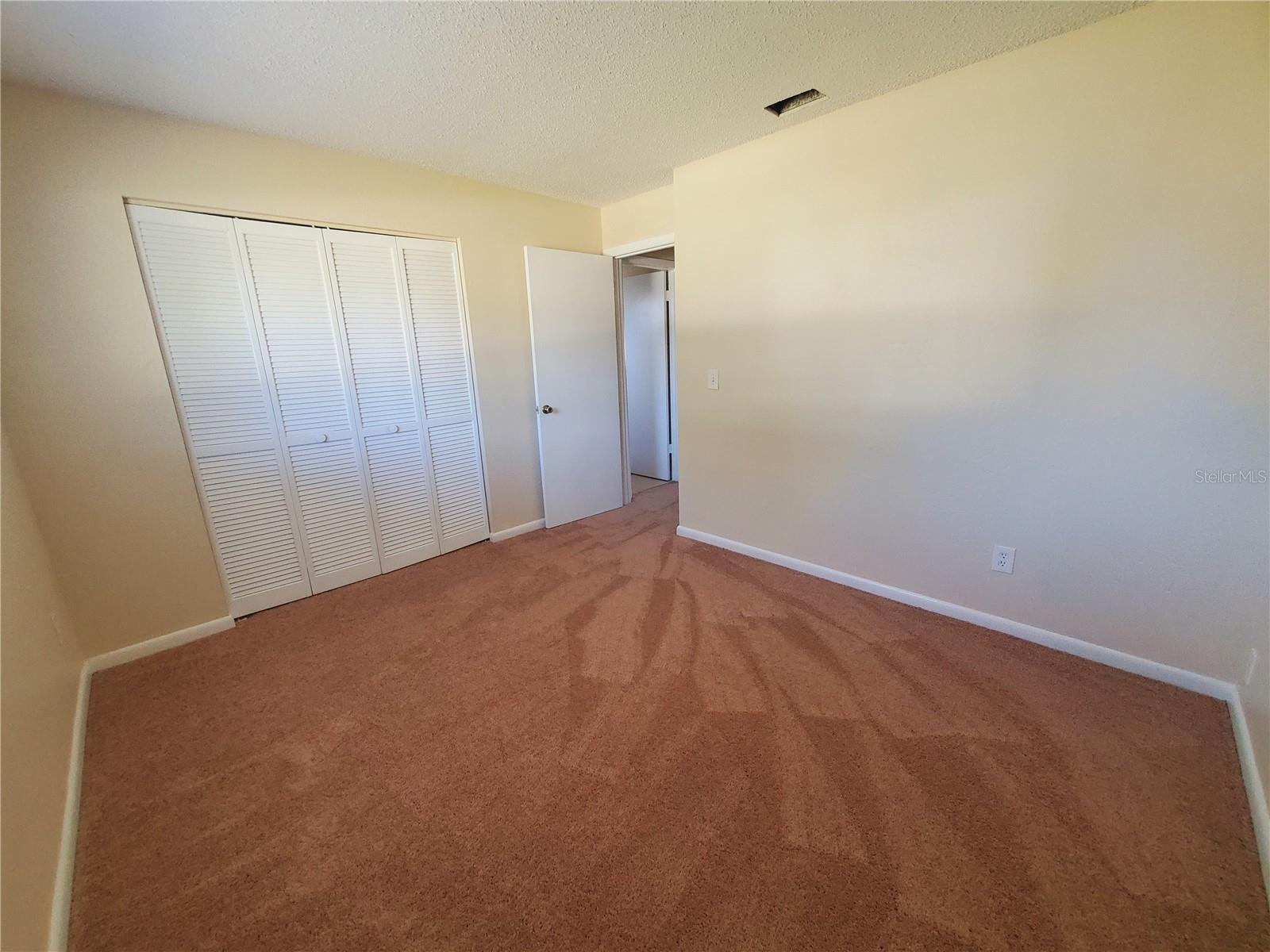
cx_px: 635
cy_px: 476
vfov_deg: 89.9
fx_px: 477
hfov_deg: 106.2
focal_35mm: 13
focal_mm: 1.8
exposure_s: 1/59.2
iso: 640
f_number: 2.2
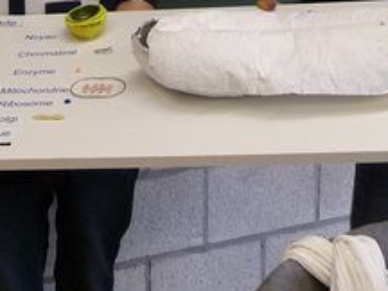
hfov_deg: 21.3
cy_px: -32
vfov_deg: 15.6
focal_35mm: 92
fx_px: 1031
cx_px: 180
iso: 250
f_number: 3.3
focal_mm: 4.7
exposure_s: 1/30
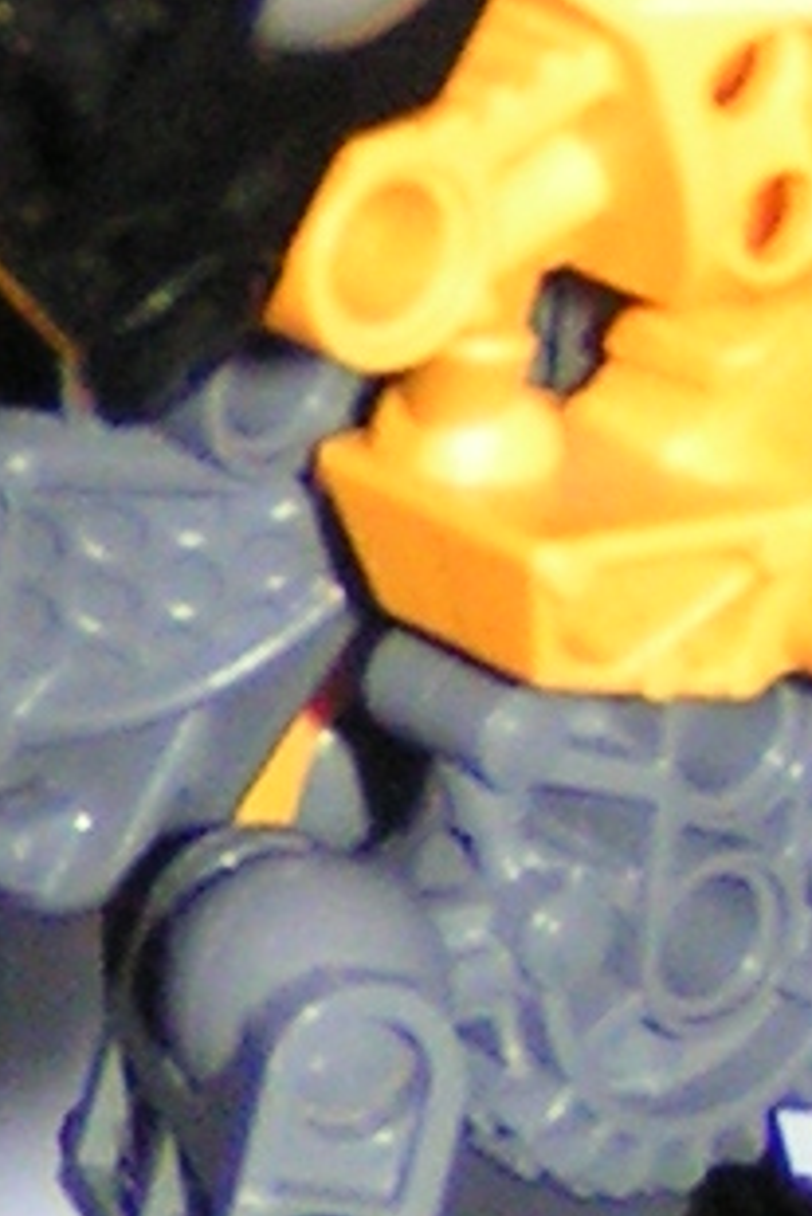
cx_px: 306
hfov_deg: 5.3
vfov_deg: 7.9
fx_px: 8820
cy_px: 1063
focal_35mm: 261
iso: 200
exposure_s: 1/40
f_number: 2.8
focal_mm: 5.8
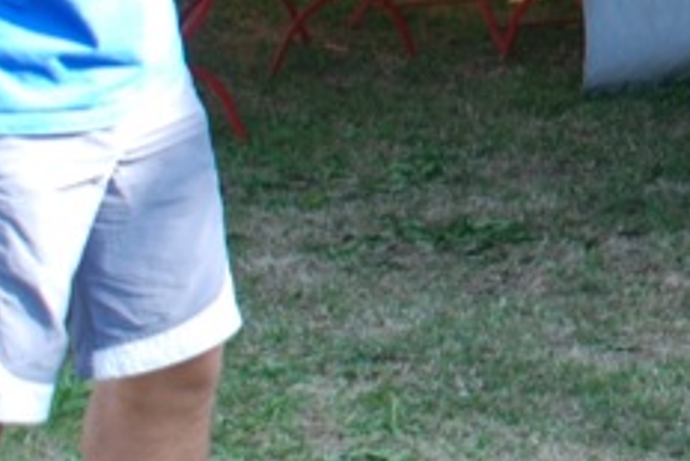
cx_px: 1383
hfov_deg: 9.4
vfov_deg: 6.6
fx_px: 3935
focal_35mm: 205
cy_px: -239
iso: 200
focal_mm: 31
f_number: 5
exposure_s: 1/100
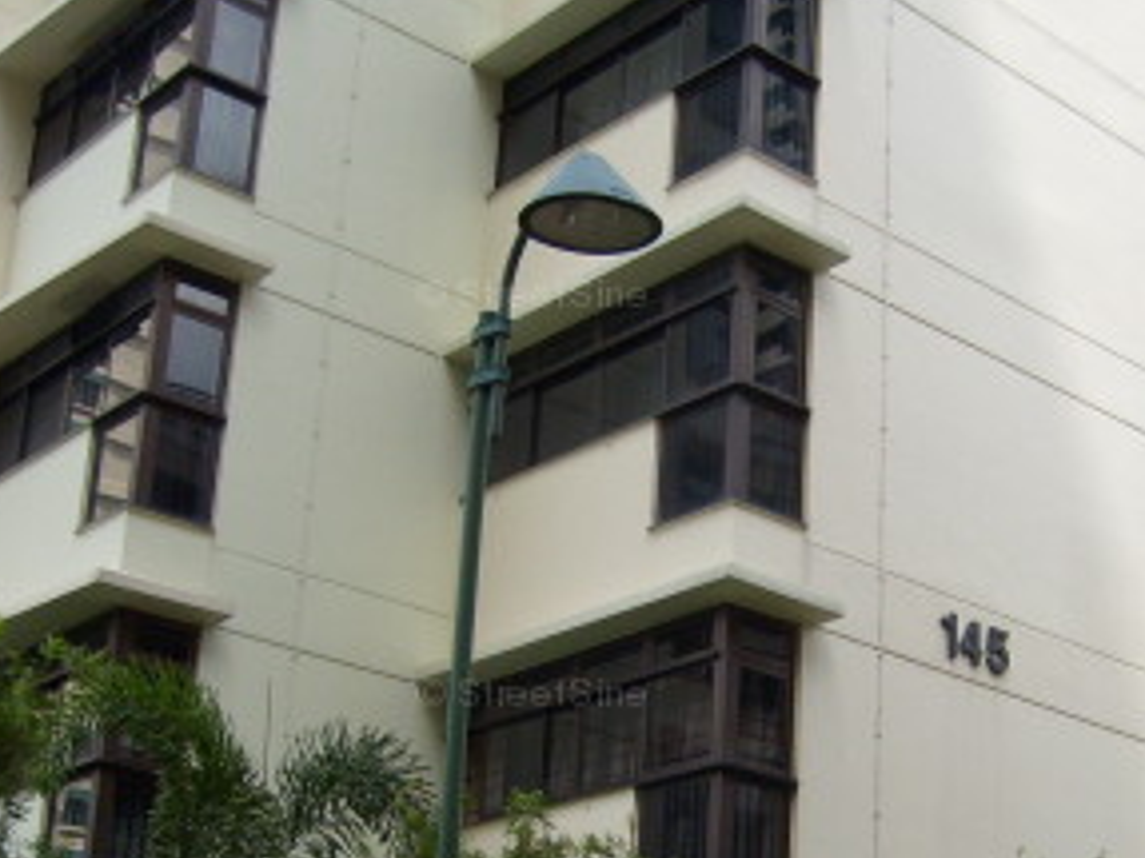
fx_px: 2215
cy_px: 698
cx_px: 714
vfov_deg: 21.6
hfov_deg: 28.9
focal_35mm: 67
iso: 80
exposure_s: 1/125
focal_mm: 5.8
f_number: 7.1
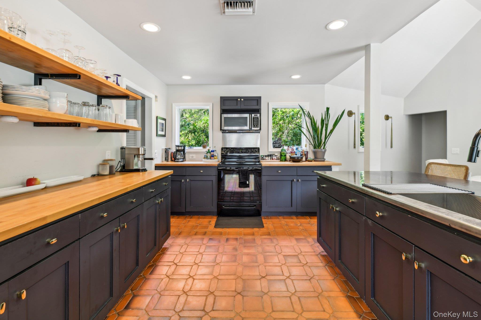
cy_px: 160
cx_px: 240
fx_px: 214
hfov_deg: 96.7
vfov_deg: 73.7
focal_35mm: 16
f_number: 8
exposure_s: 1/6
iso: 400
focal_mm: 16
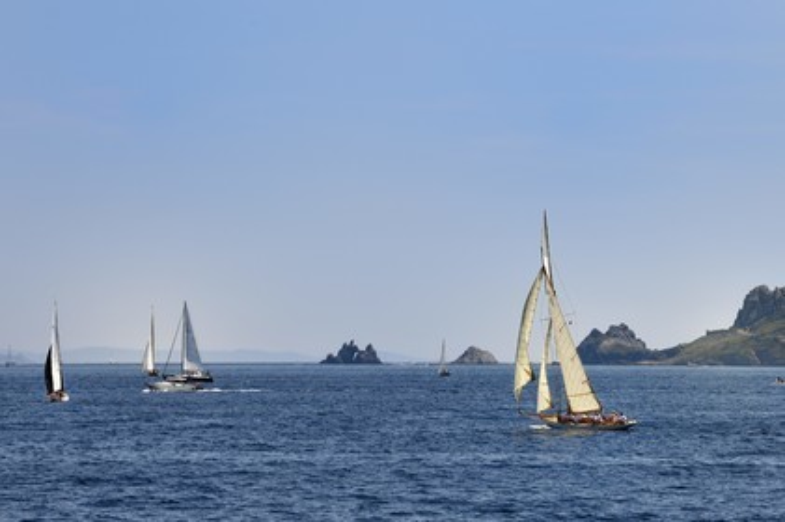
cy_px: 261
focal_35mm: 200
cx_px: 392
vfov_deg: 6.9
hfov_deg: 10.3
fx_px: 4358
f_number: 8
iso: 200
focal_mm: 200
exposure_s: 1/1250
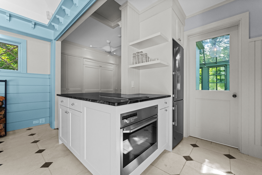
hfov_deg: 100.8
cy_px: 88
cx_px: 131
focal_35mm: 15
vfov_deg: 77.7
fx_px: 108
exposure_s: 1/40
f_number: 11
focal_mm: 14.9
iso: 2000
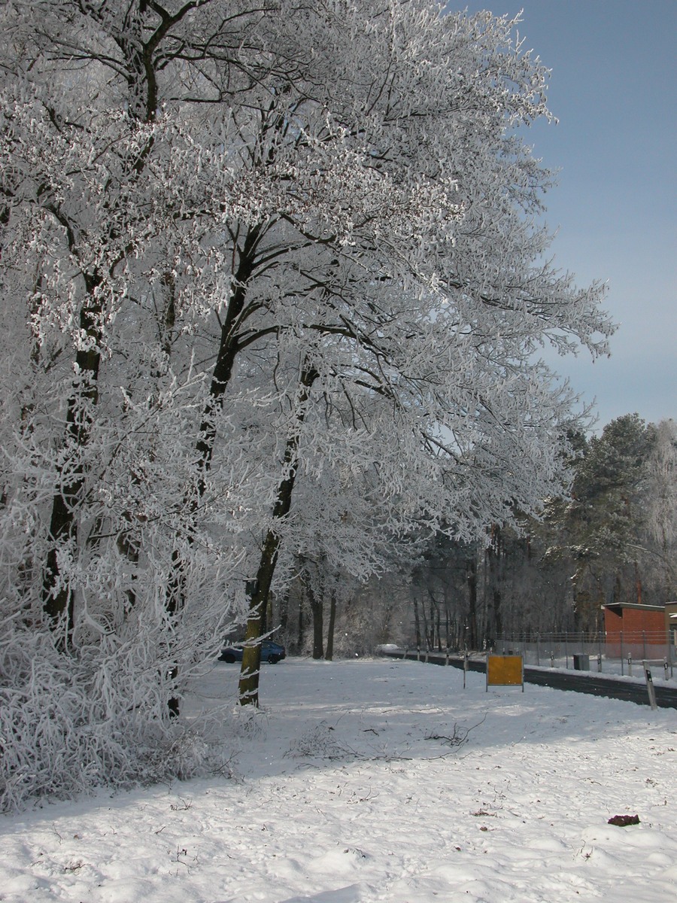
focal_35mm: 35
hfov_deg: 40.7
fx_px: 913
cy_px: 452
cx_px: 338
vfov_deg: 52.6
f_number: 5
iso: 100
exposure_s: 1/1066
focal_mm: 8.9
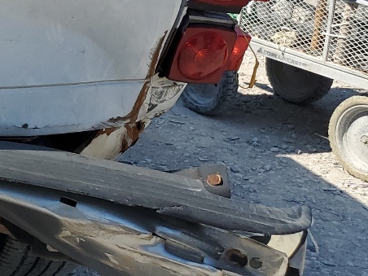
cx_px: -273
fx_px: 978
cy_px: -23
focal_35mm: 92
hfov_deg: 17.6
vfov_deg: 15.7
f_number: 1.5
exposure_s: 1/3333
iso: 50
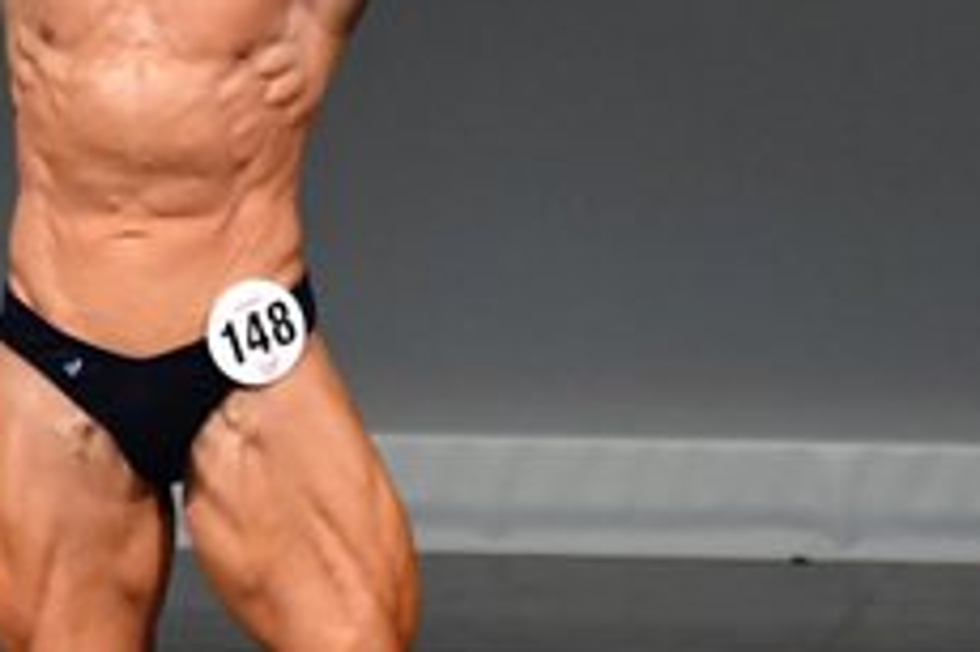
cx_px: 377
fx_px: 31609
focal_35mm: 1162
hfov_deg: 1.8
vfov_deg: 1.2
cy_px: 443
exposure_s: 1/400
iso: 4000
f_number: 5.6
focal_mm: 230
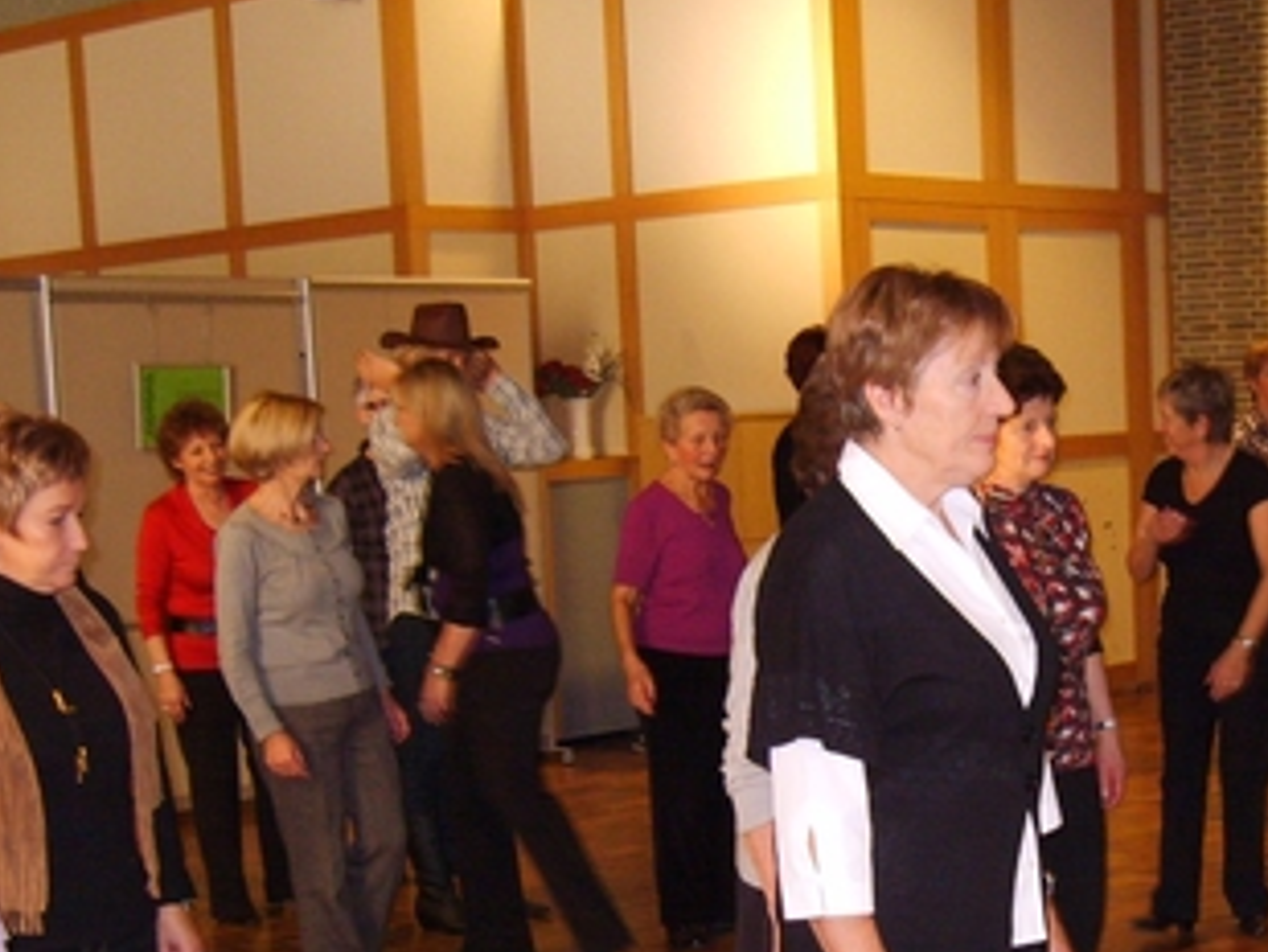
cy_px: 784
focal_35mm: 68
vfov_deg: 21.3
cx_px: 1038
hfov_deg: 27.9
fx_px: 2492
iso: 235
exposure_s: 1/30
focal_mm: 7.4
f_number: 2.8
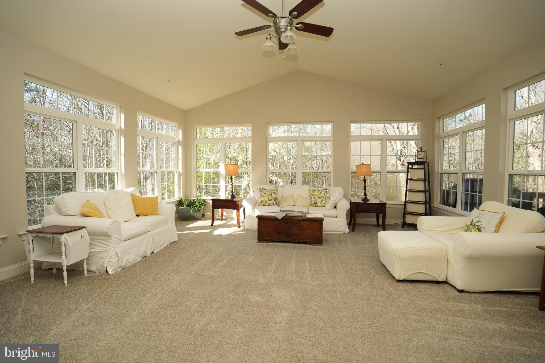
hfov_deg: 96.7
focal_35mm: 16
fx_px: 242
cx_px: 272
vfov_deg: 73.7
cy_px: 182
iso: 100
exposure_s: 1/125
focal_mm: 16
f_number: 4
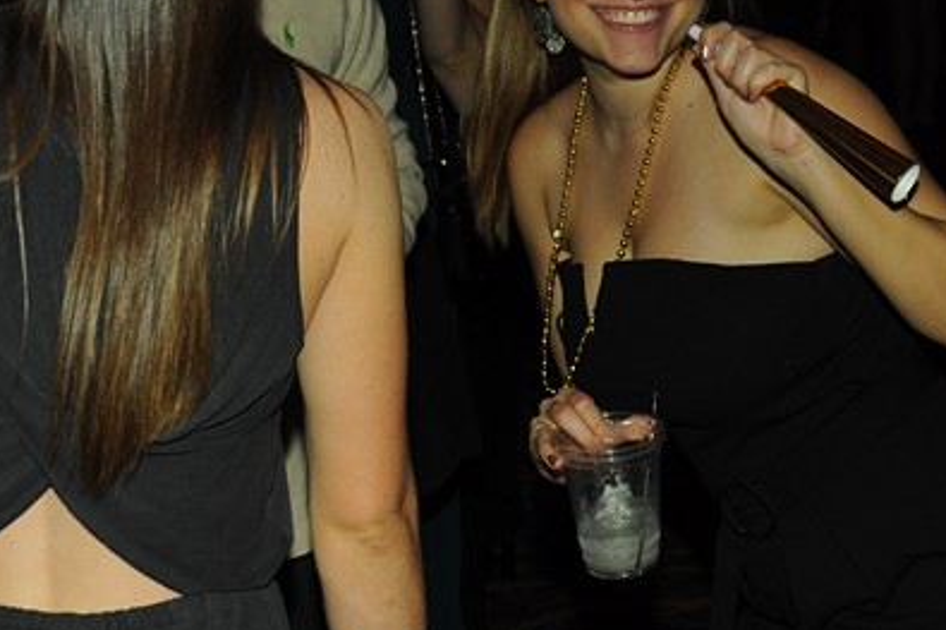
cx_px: 680
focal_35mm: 91
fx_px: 2390
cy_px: 2
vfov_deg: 14.8
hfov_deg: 22.2
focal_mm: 24
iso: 400
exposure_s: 1/60
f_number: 4.5
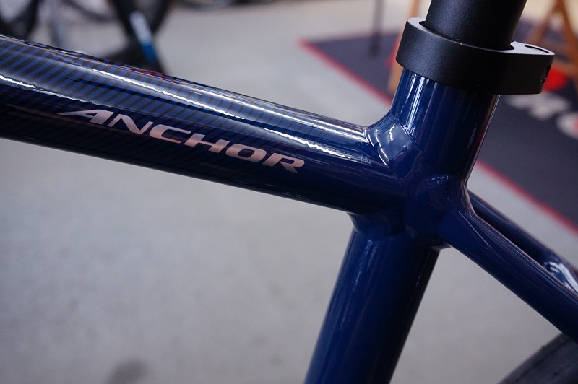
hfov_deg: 49.6
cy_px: 192
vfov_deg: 34.2
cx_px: 289
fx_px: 626
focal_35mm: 39
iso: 1600
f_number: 5.6
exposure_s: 1/60
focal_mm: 26
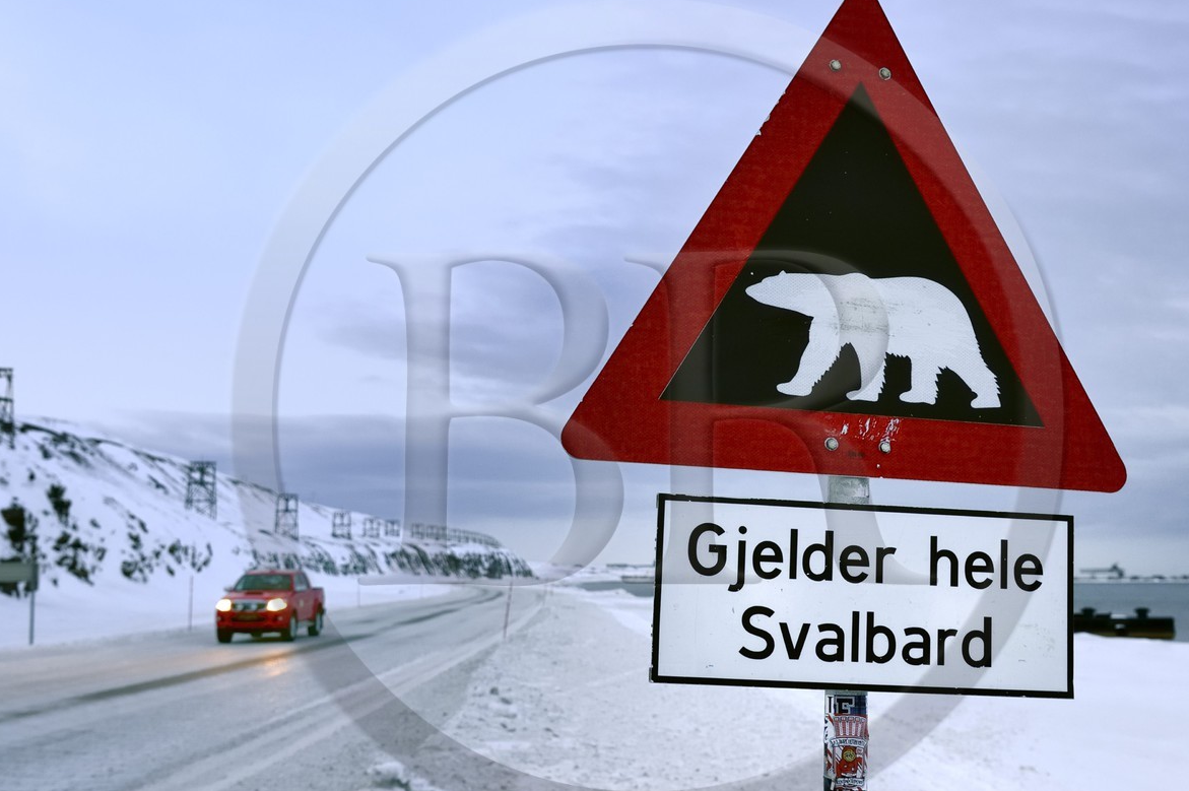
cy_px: 419
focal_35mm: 41
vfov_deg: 32.6
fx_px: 1353
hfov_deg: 47.4
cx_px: 645
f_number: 5
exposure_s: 1/100
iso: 1000
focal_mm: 30
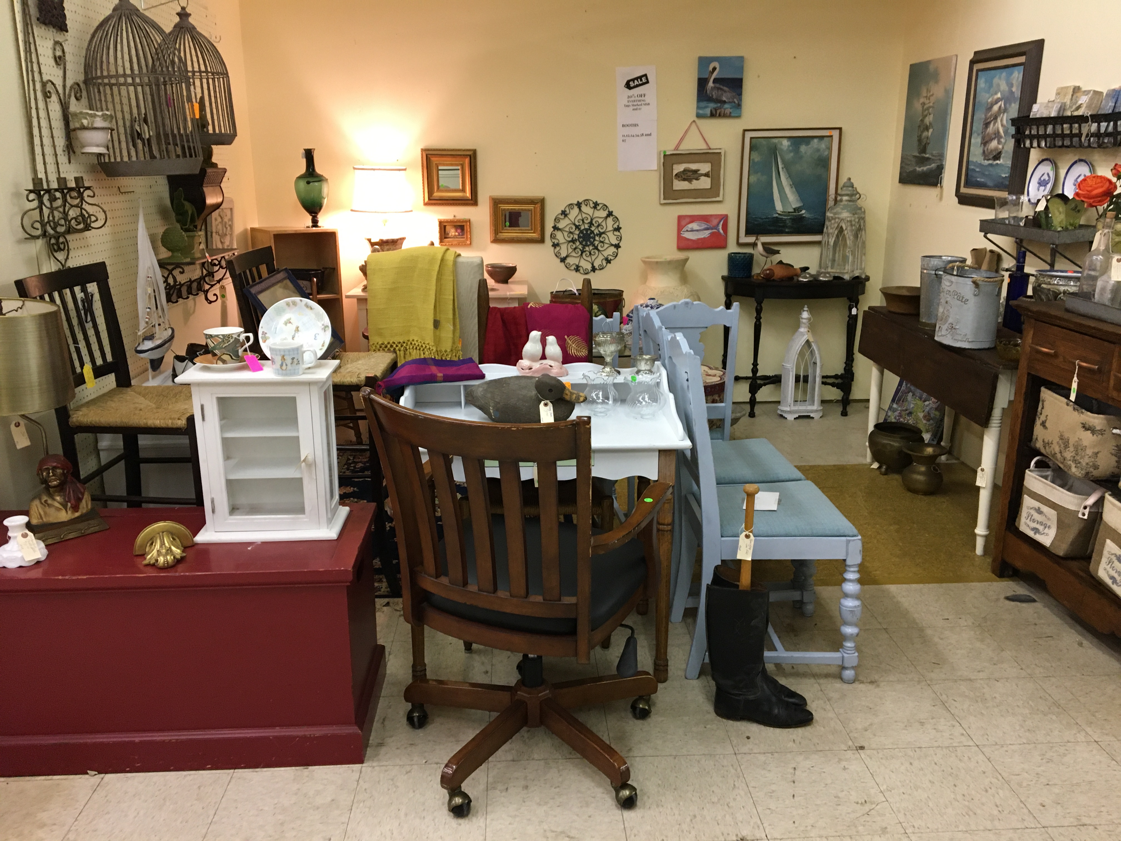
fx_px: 939
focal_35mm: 29
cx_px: 560
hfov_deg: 61.7
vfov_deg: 48.2
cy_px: 420
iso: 125
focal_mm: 4.15
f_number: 2.2
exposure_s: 1/30
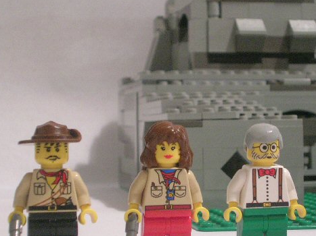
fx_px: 913
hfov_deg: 19.6
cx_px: 189
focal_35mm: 100
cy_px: 125
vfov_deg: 14.8
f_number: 3.8
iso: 200
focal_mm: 11.1
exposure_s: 1/3.2
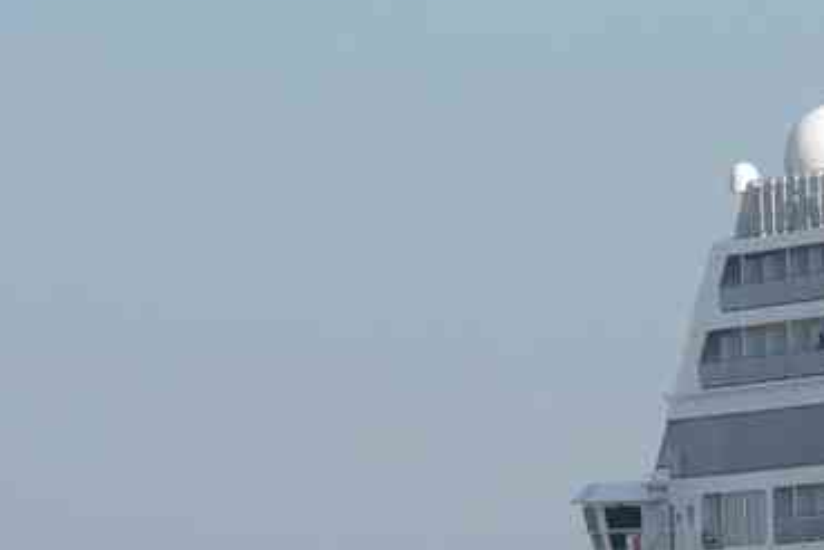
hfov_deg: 3.3
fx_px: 14404
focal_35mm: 629
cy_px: 635
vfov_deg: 2.2
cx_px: 792
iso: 400
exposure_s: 1/200
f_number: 10
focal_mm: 155
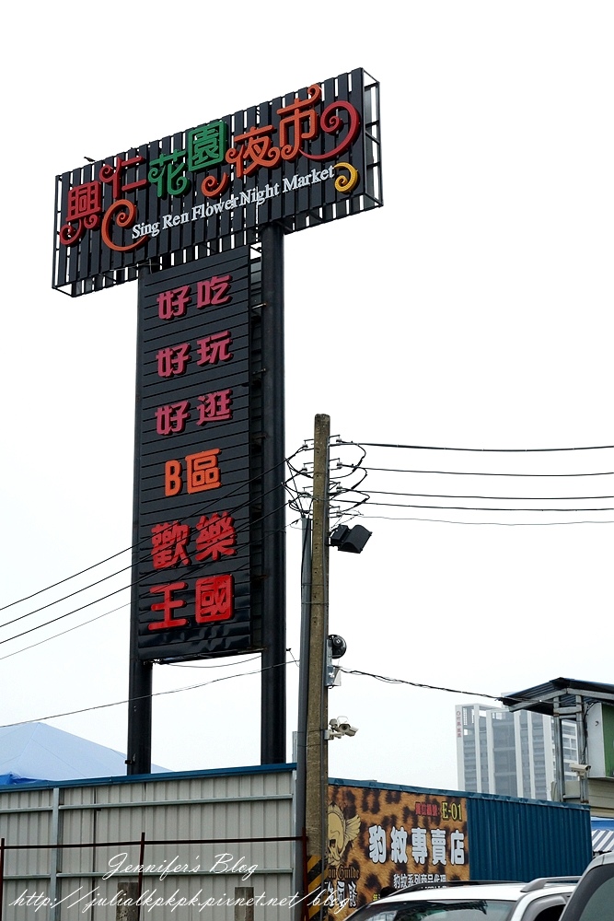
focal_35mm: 52
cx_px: 307
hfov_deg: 25.8
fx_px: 1343
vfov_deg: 37.8
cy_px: 460
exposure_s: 1/250
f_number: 8
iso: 800
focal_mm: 35
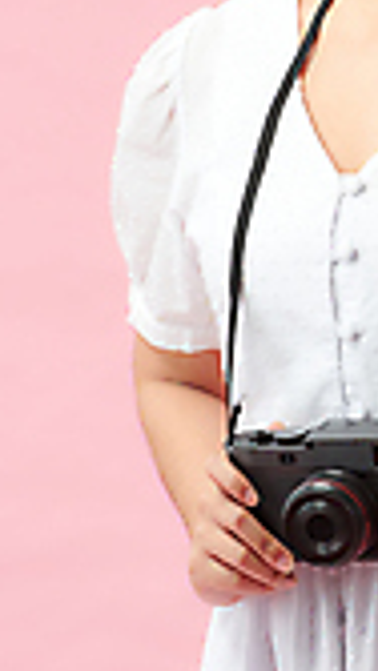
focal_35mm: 256
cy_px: 177
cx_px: 477
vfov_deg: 8.4
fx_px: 4559
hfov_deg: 4.7
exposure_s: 1/160
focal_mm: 102
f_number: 5.6
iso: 160
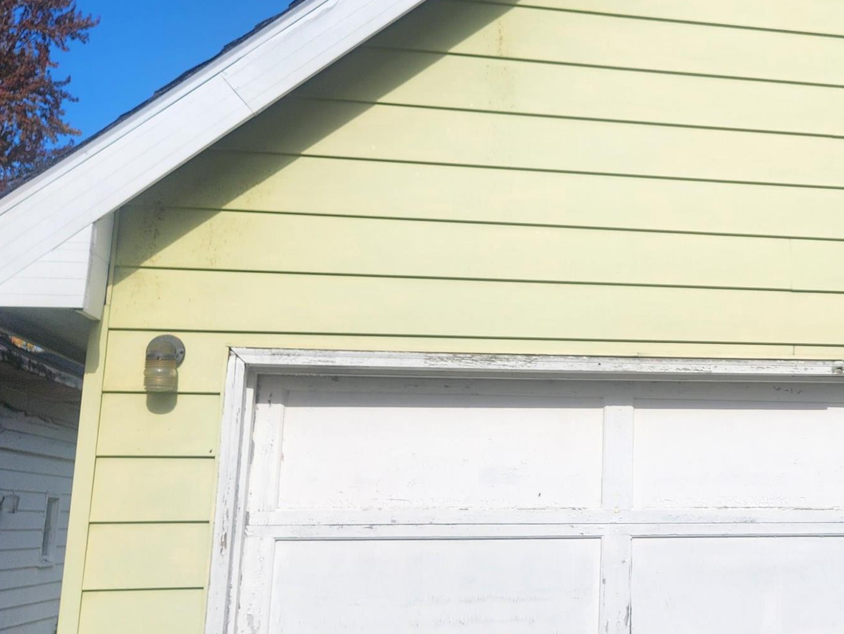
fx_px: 1292
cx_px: 824
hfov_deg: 33.4
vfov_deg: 27.5
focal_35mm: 53
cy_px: 269
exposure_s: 1/3409
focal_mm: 5.4
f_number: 1.8
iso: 20
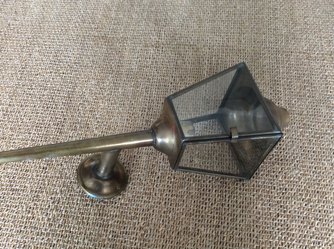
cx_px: 155
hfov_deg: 49.0
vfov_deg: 37.5
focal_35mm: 38
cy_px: 142
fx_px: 366
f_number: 2.4
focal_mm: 3.3
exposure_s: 1/25
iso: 80
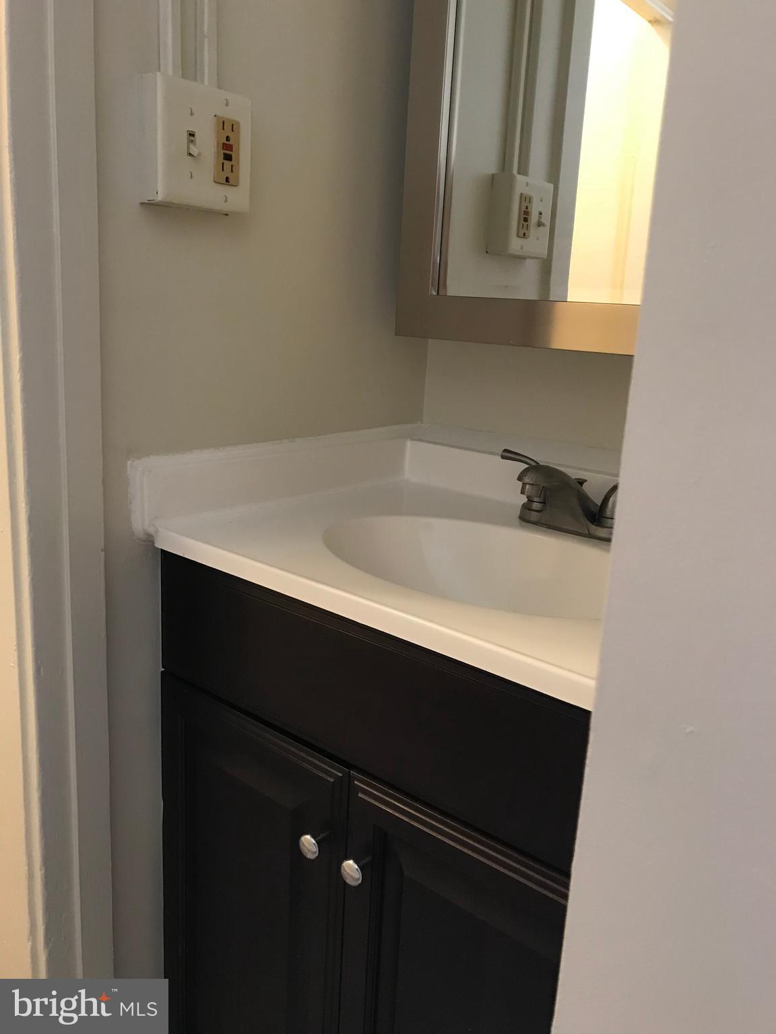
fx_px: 837
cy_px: 517
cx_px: 388
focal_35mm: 28
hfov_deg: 49.7
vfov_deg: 63.4
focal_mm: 3.99
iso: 80
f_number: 1.8
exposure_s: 1/15
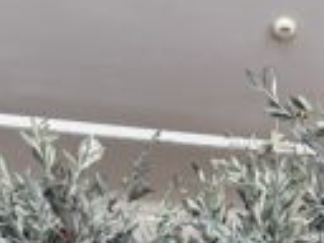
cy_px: 490
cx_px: 286
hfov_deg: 22.0
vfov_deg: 14.2
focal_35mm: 87
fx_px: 814
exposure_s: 1/60
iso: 500
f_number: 1.6
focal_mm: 5.96
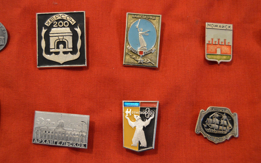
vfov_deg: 26.3
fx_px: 349
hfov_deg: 41.1
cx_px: 131
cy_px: 84
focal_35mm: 49
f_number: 4.5
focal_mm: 32
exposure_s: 1/60
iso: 3200
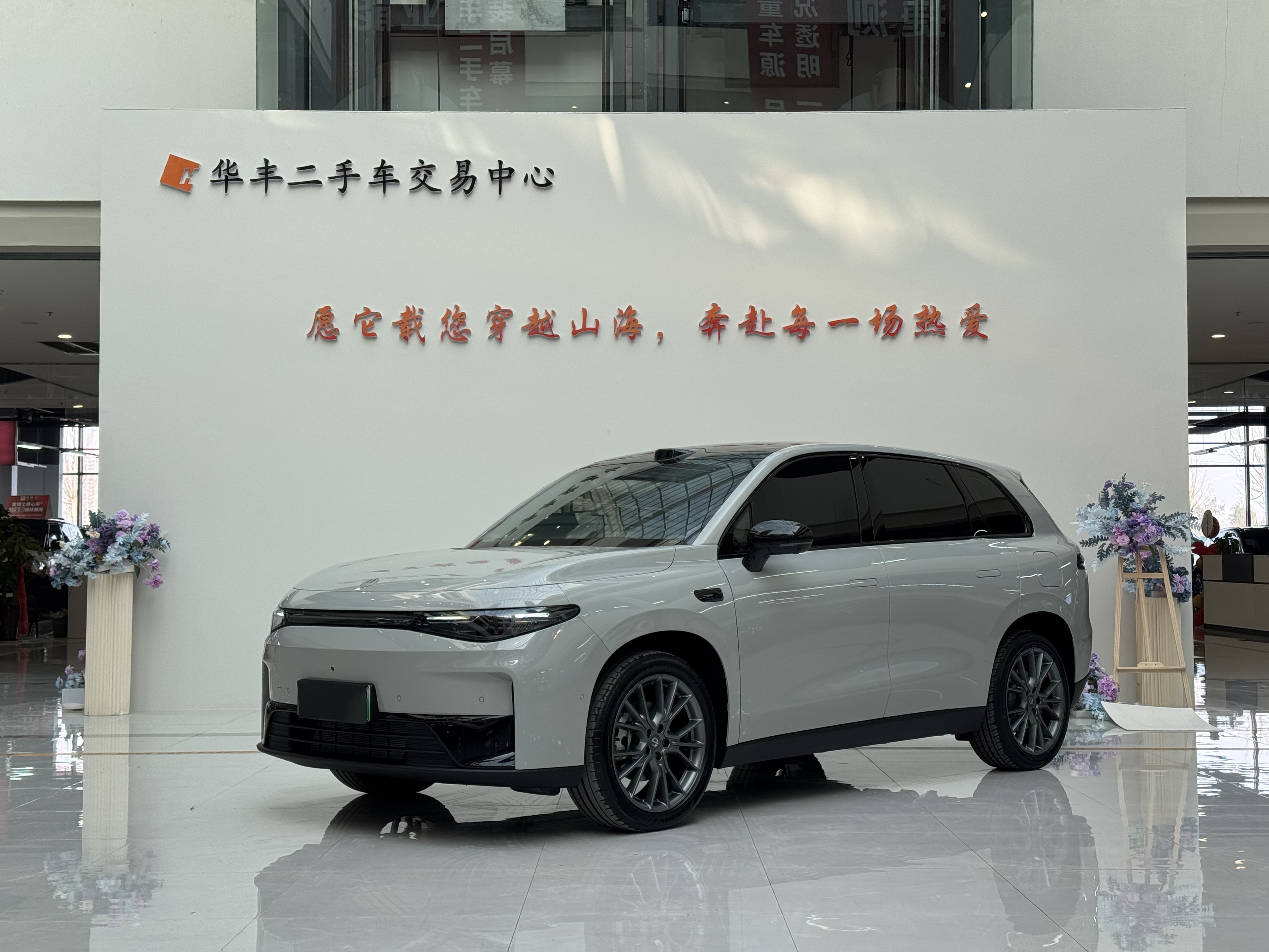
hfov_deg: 39.7
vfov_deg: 30.3
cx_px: 634
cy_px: 476
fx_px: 1760
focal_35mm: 48
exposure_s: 1/404
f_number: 1.78
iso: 64
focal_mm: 6.76
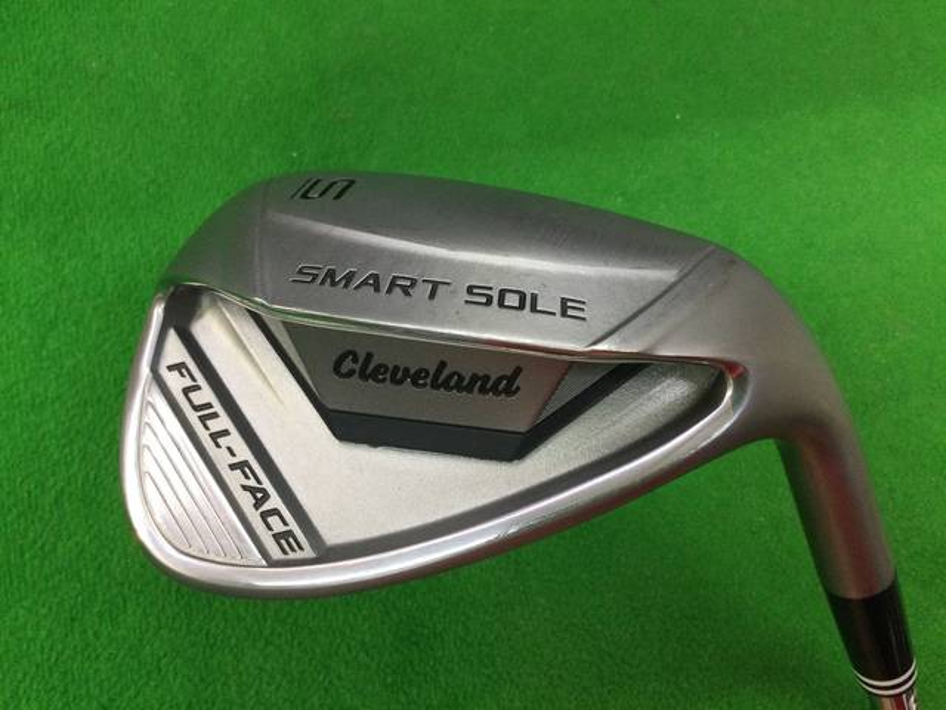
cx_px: 473
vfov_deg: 45.4
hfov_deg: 58.4
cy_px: 355
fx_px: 847
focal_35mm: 31
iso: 64
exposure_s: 1/30
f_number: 2.4
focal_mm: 3.3
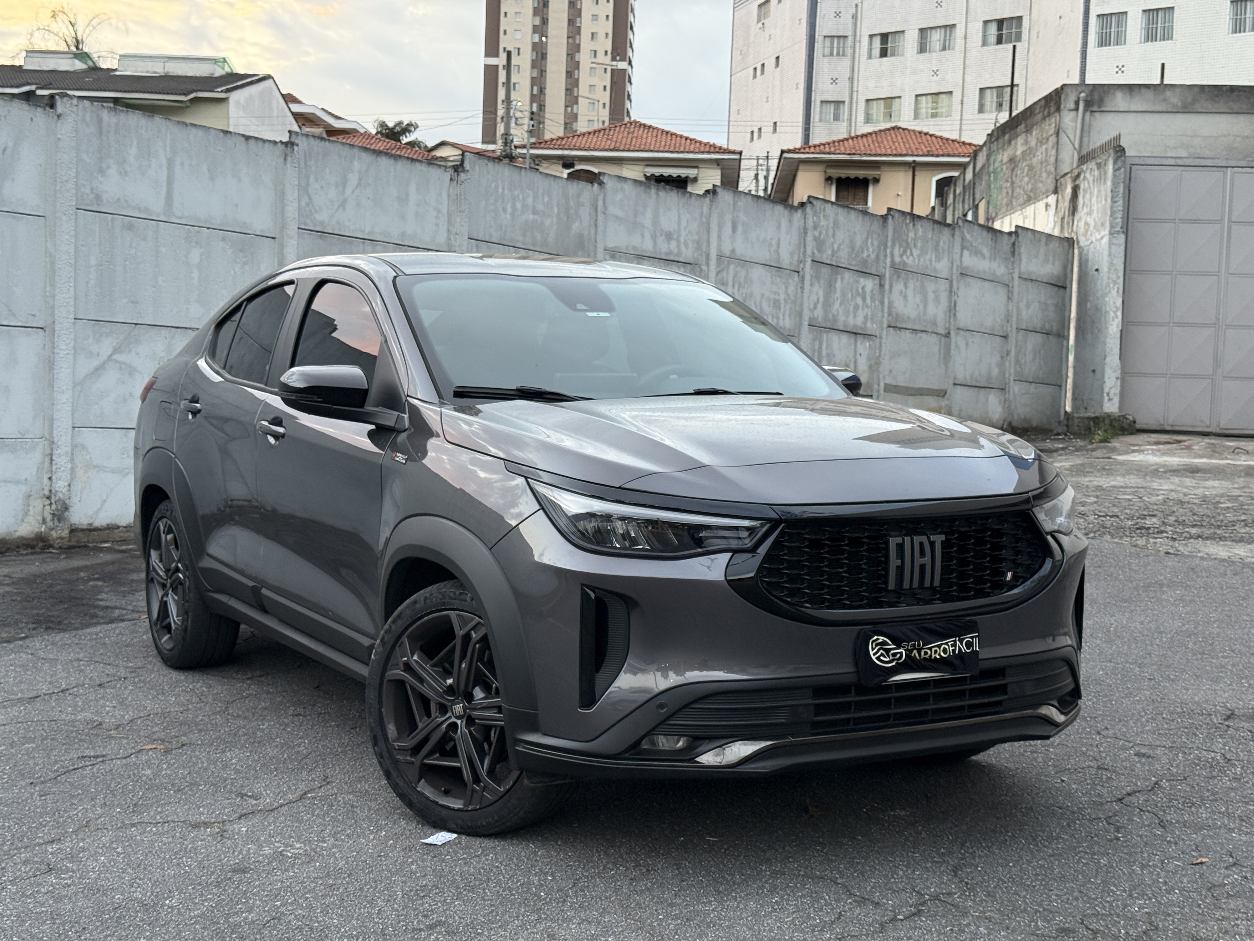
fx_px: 1739
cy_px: 470
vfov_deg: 30.3
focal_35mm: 48
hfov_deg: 39.7
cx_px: 627
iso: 125
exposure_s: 1/86
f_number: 1.78
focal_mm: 6.76
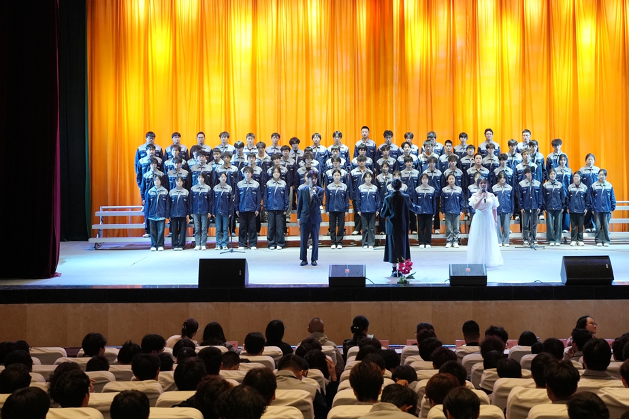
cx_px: 370
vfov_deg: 23.2
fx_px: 1014
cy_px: 127
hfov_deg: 34.4
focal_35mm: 58
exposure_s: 1/160
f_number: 4
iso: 2500
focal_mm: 39.7
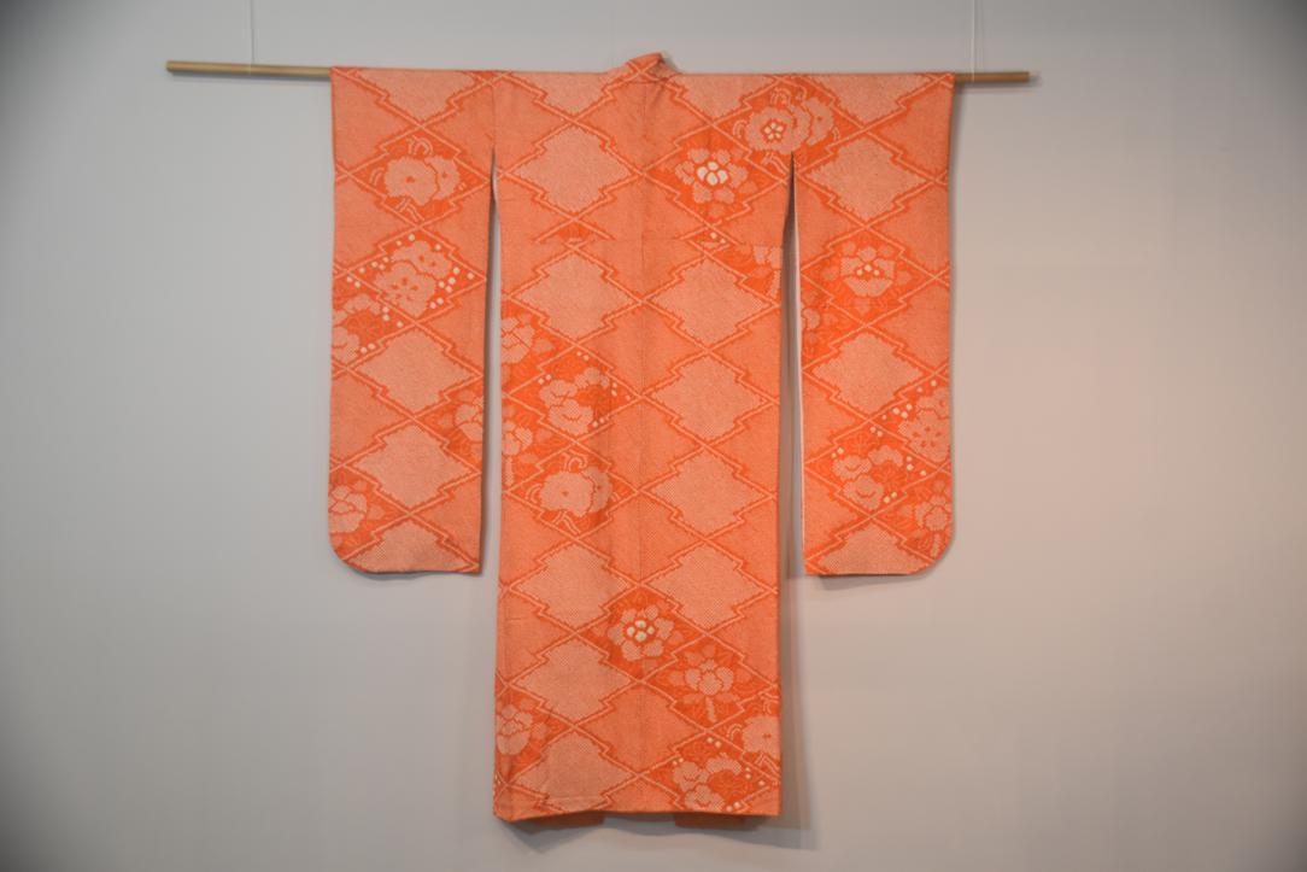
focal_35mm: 57
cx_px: 654
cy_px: 436
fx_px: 2070
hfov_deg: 35.0
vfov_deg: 23.8
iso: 500
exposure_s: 1/60
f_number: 4.2
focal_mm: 38
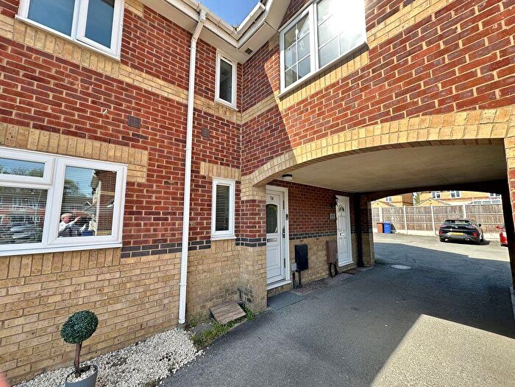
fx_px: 208
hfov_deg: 102.1
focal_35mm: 14
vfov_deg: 85.7
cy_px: 194
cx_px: 258
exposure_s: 1/389
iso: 40
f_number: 2.2
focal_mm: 2.22
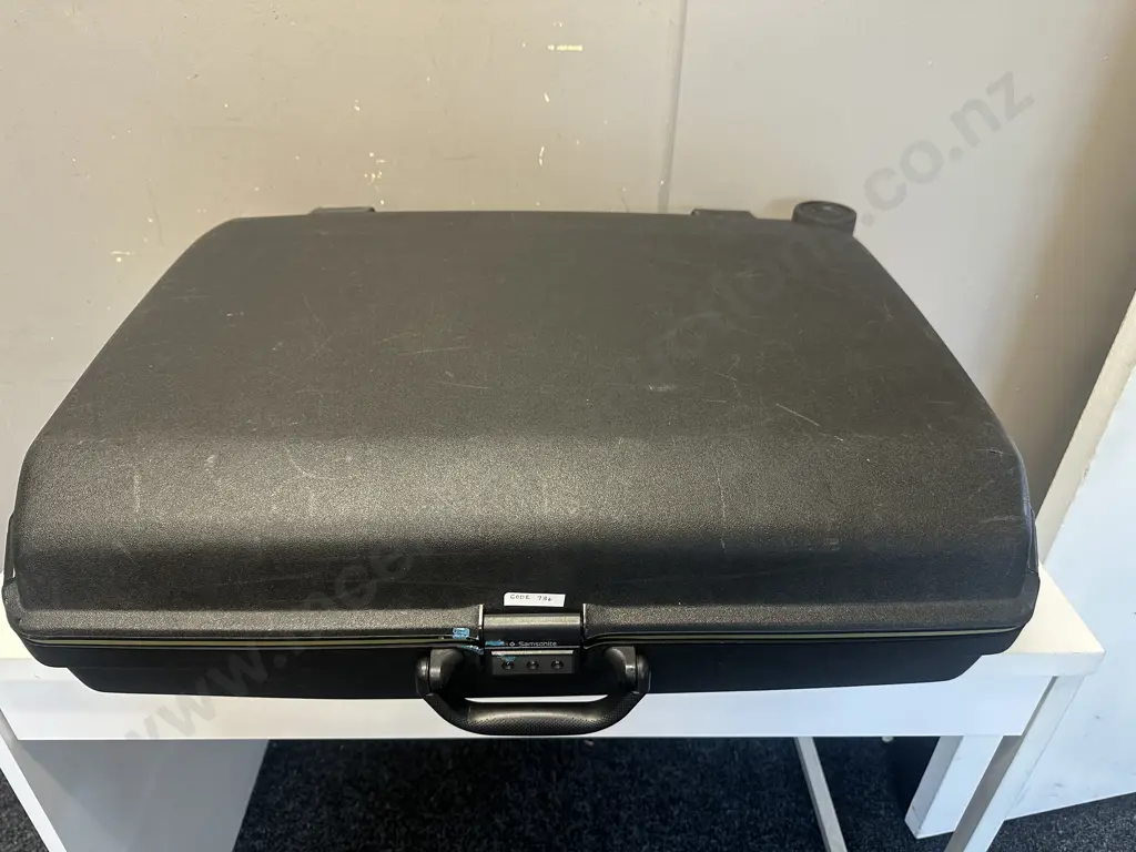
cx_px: 568
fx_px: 788
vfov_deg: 56.8
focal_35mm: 24
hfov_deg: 71.6
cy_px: 426
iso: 200
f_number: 1.78
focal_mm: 6.86
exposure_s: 1/50
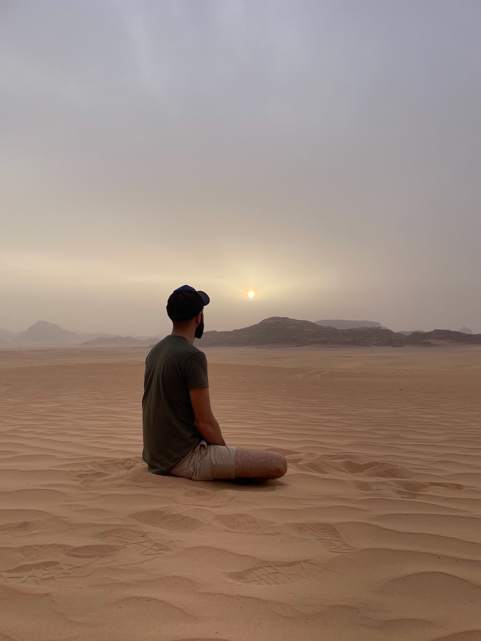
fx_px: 482
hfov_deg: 53.1
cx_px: 240
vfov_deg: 67.3
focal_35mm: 26
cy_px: 320
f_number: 1.6
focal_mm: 4.2
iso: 32
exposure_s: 1/658
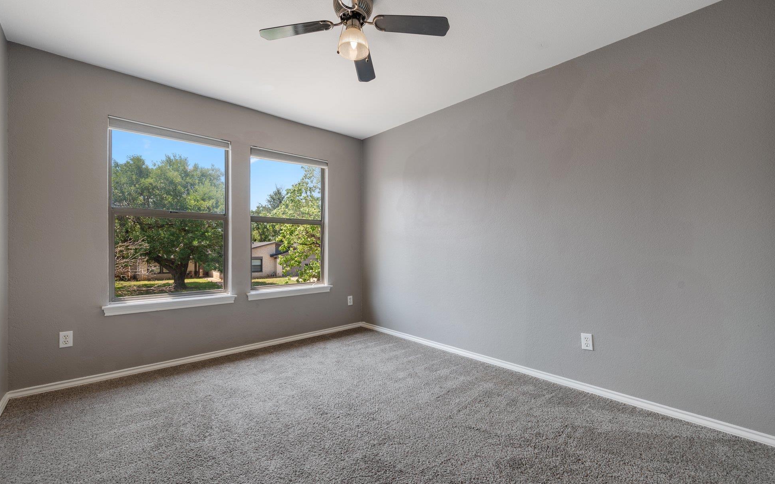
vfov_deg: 74.7
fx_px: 317
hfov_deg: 101.4
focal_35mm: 15
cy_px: 258
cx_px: 399
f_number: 8
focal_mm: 14
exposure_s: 1/8
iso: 100
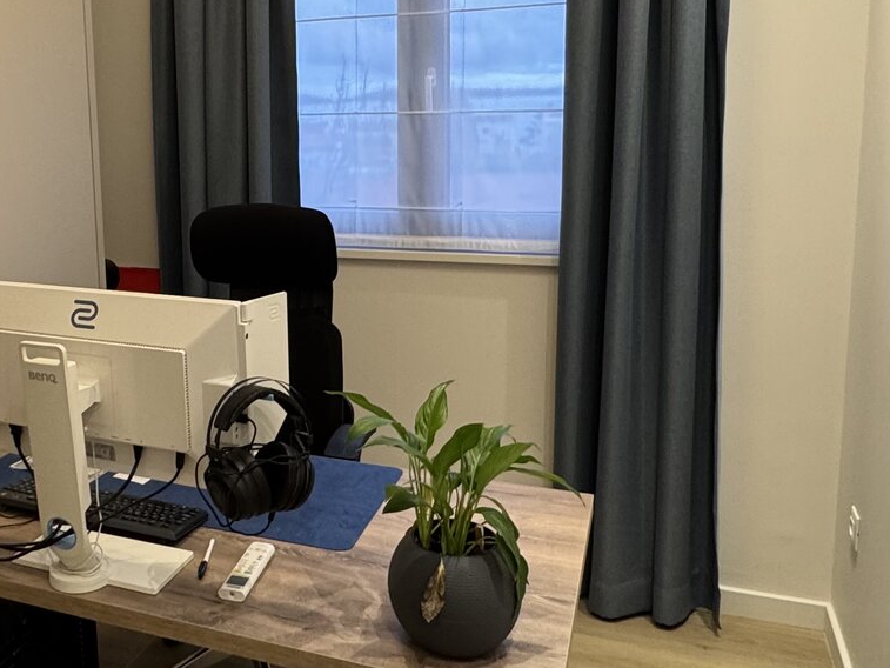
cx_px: 222
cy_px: 236
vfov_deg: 38.3
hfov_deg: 48.2
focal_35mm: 37
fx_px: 951
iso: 200
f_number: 2.2
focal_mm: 2.22
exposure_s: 1/50
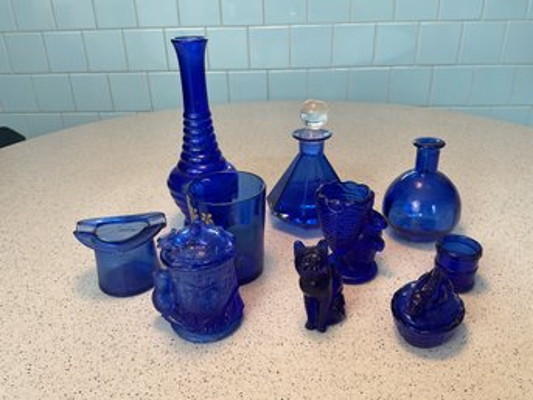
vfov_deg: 48.2
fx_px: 446
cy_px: 200
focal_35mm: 29
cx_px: 266
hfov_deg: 61.7
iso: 64
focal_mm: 3
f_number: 1.8
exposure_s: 1/60
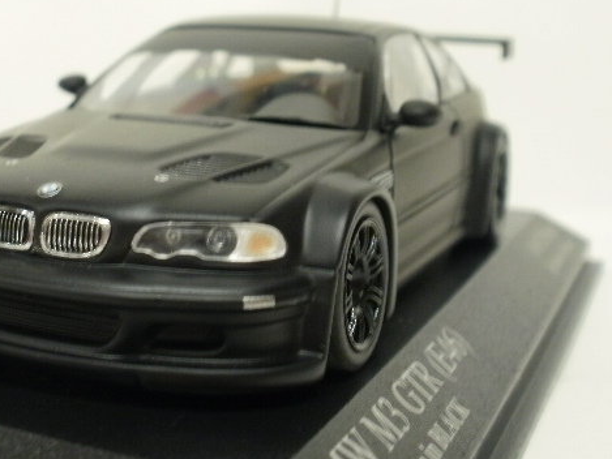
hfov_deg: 31.9
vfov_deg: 24.4
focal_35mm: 60
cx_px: 196
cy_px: 170
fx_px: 1061
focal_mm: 7.7
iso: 125
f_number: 4
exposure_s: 1/5
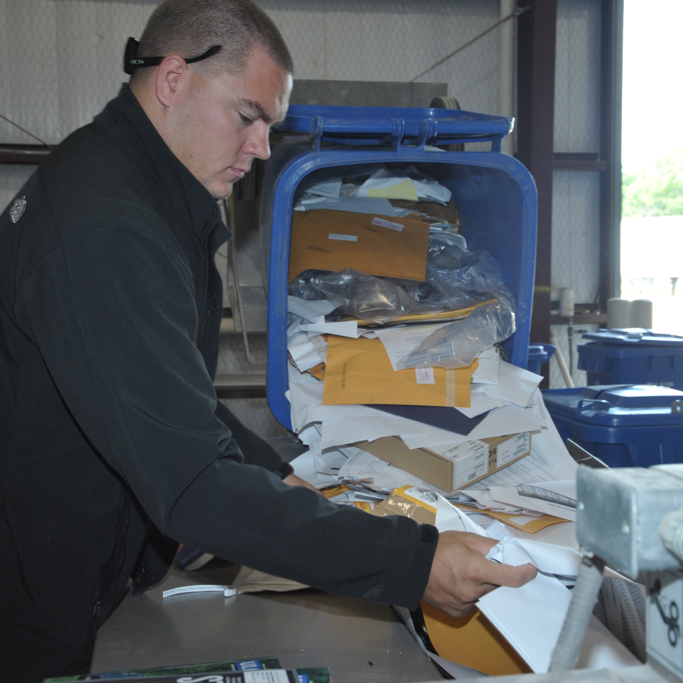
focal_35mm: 54
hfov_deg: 31.6
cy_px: 343
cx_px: 394
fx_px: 1205
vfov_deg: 31.6
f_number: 8
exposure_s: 1/60
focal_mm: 42
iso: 1250
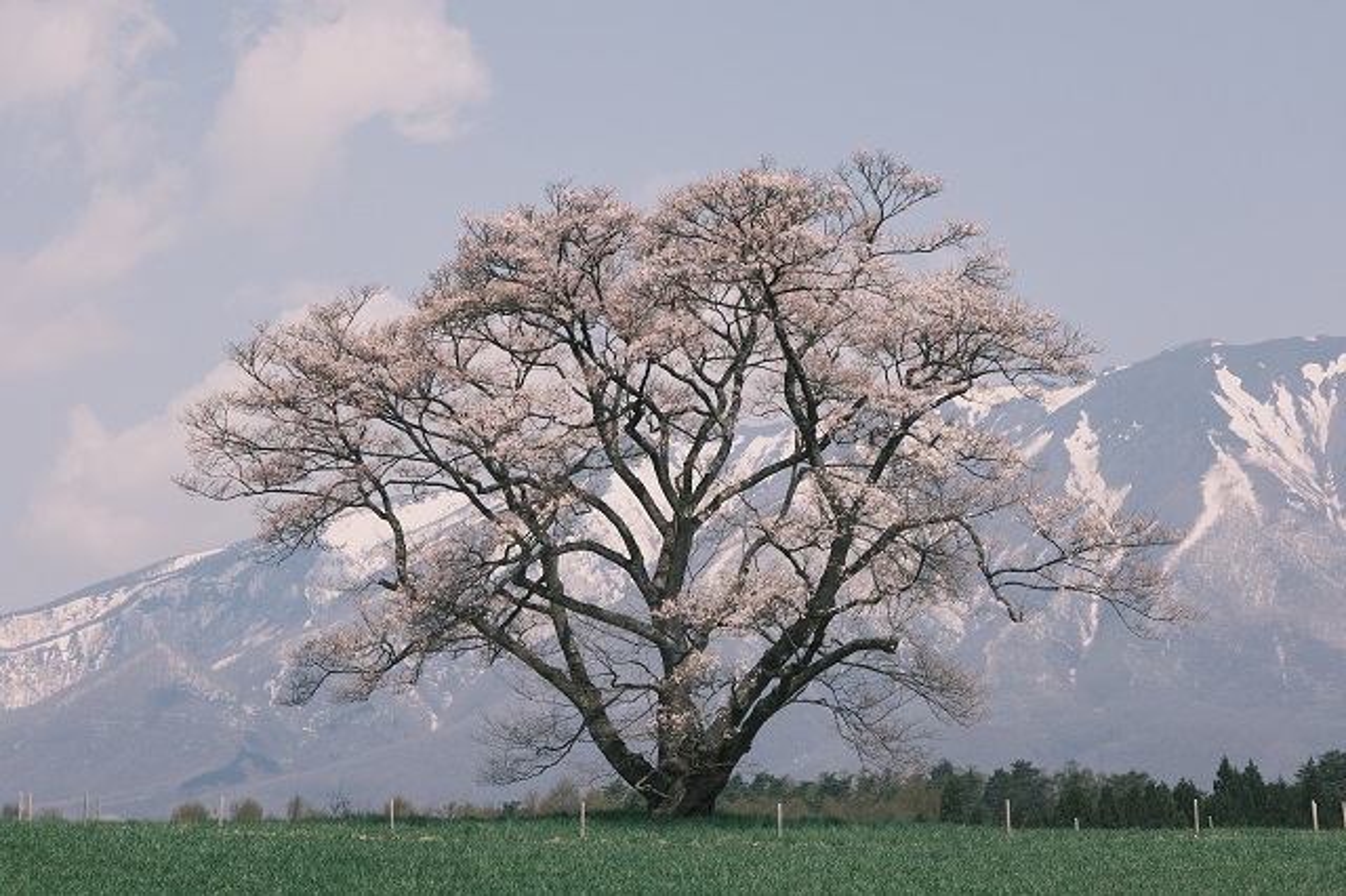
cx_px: 673
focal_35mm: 120
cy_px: 448
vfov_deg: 11.4
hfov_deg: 17.1
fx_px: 4484
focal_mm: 80
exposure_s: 1/500
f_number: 10
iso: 320
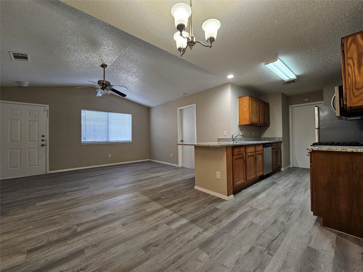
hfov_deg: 106.2
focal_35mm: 13
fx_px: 136
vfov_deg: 89.9
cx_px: 182
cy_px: 136
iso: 160
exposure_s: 1/60
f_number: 2.2
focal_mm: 2.2
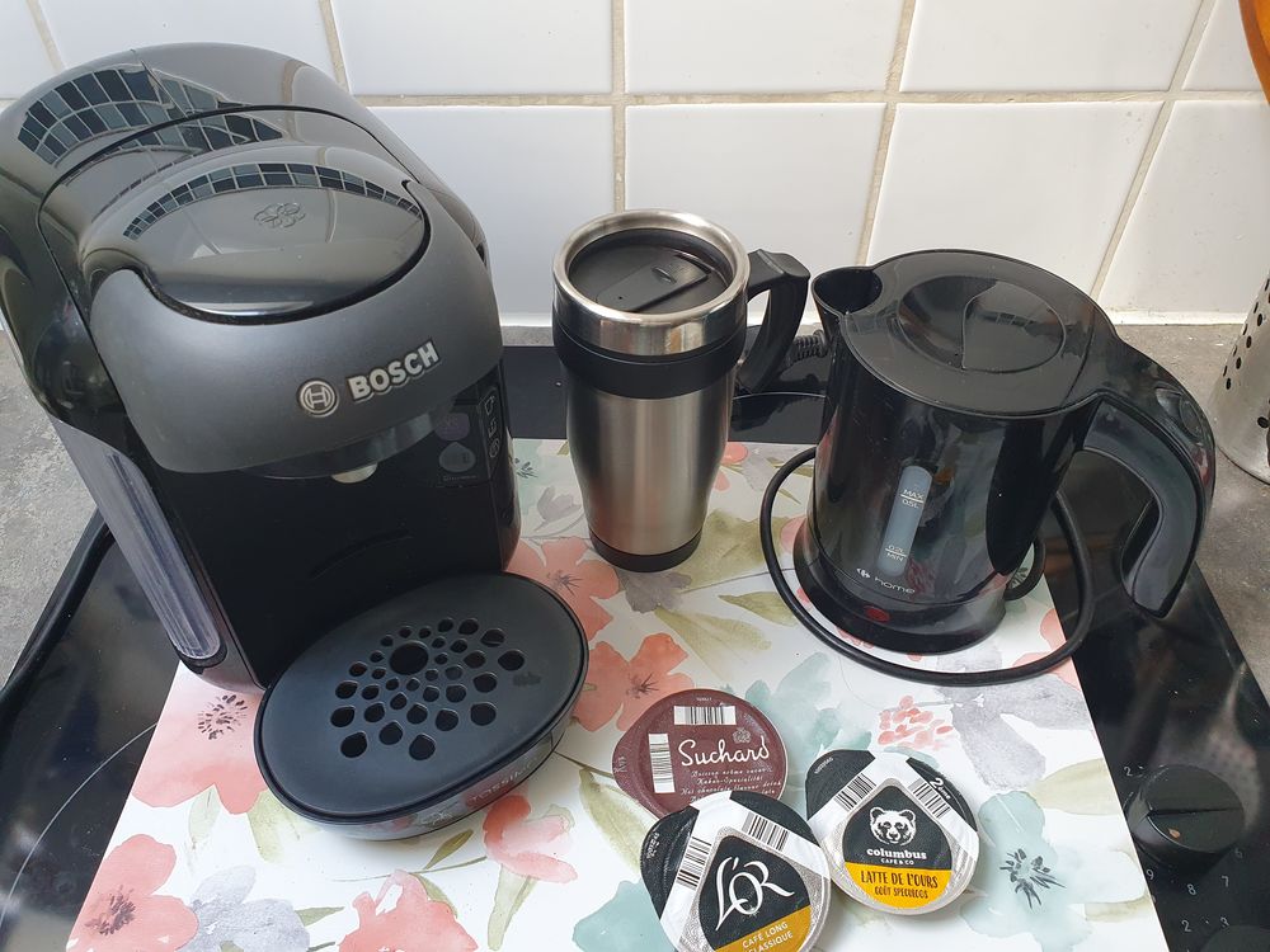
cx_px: 635
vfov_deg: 53.1
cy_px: 476
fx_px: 954
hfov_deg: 67.3
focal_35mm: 26
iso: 200
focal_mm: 4.32
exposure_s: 1/50
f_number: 2.4
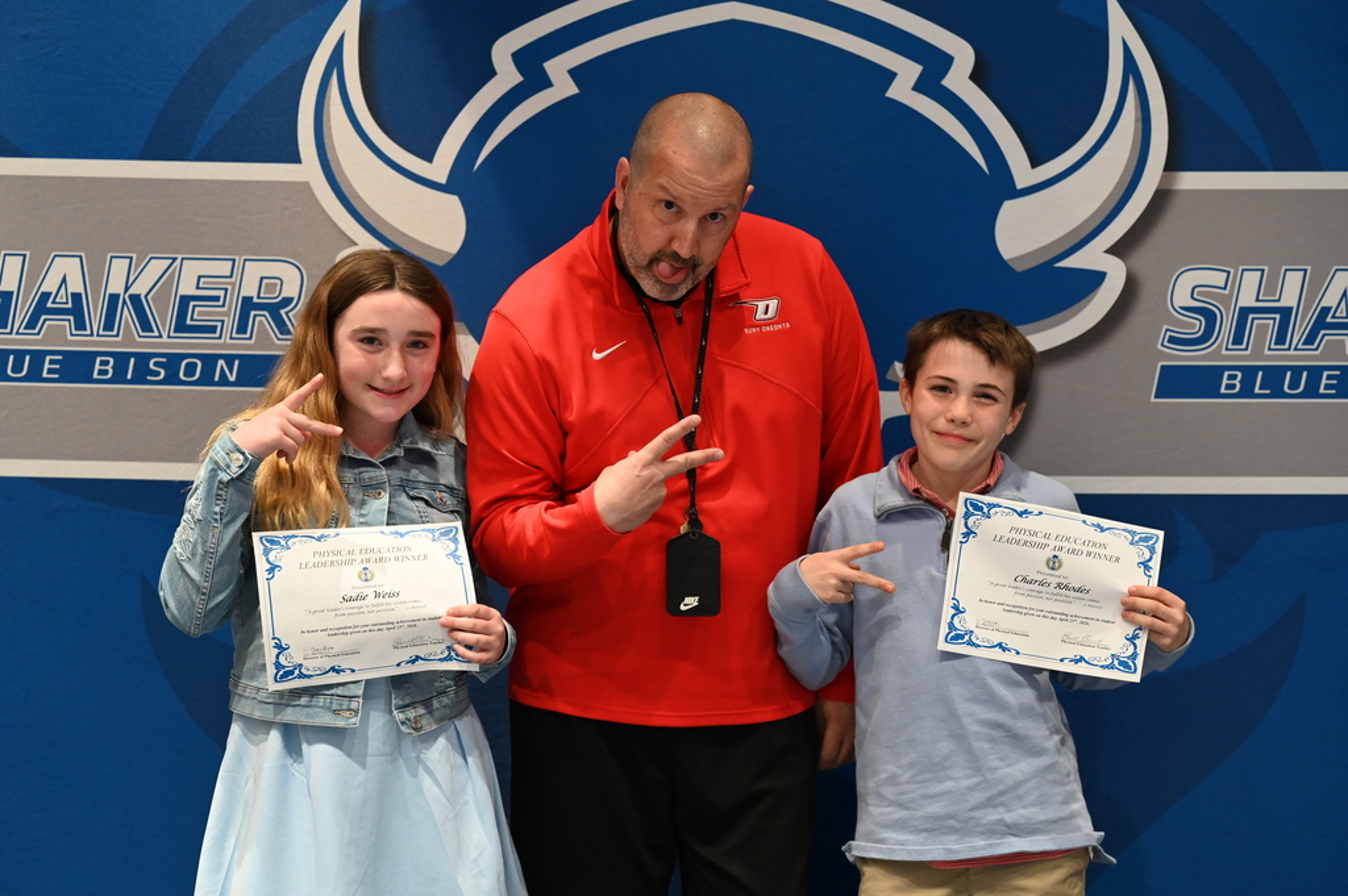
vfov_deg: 19.4
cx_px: 674
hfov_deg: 28.9
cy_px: 448
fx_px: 2619
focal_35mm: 70
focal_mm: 70
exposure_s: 1/80
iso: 3200
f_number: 2.8
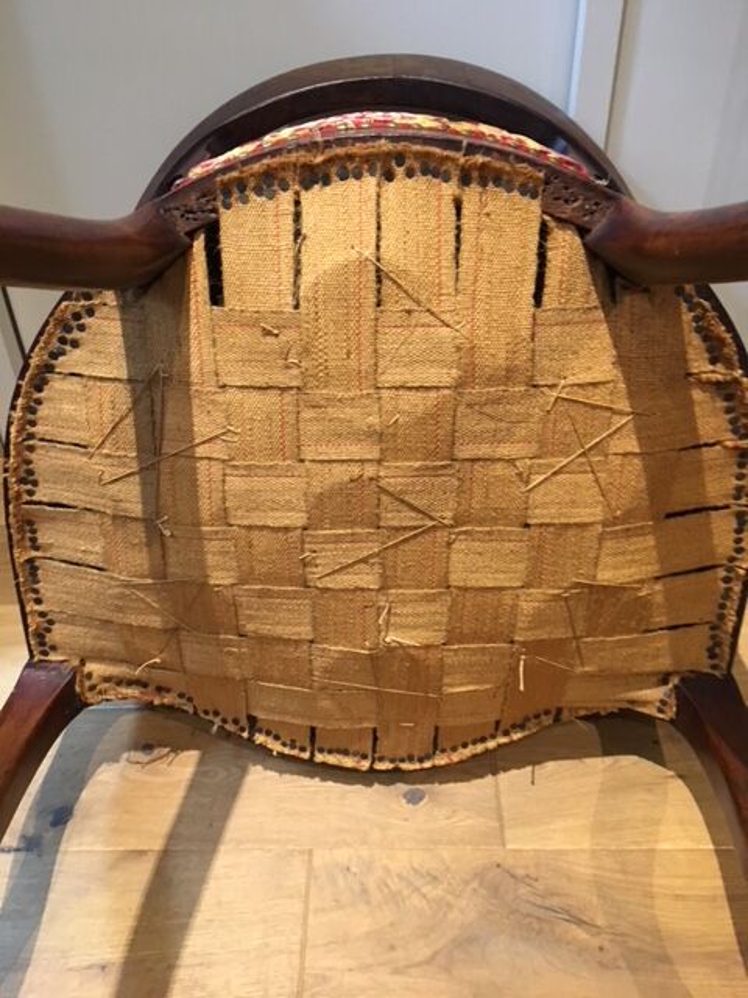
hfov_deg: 48.2
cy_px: 499
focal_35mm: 29
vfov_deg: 61.7
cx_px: 374
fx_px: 836
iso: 250
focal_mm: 4.15
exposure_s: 1/33
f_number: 2.2
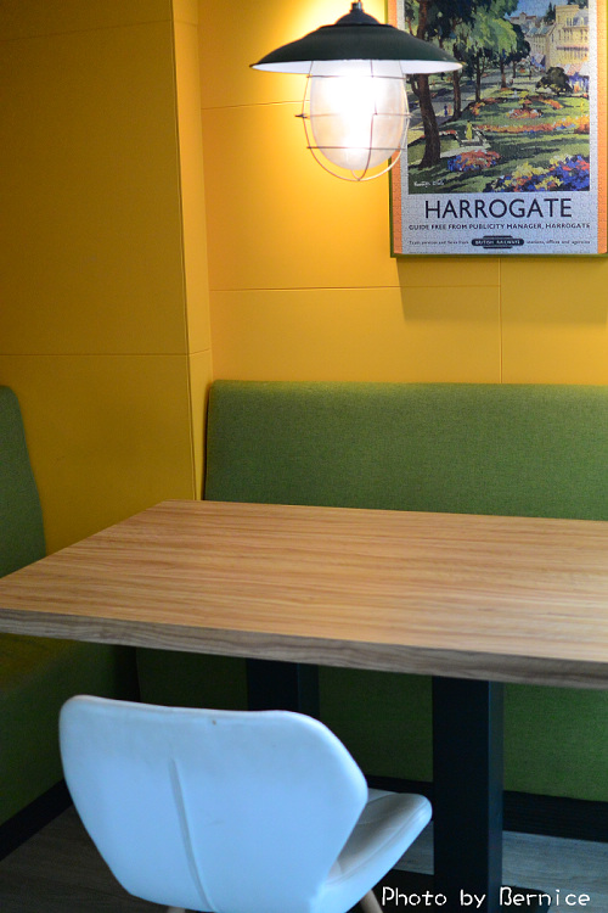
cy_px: 456
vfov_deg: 40.3
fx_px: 1241
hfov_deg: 27.5
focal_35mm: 49
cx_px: 304
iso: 280
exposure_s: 1/250
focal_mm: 18.5
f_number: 2
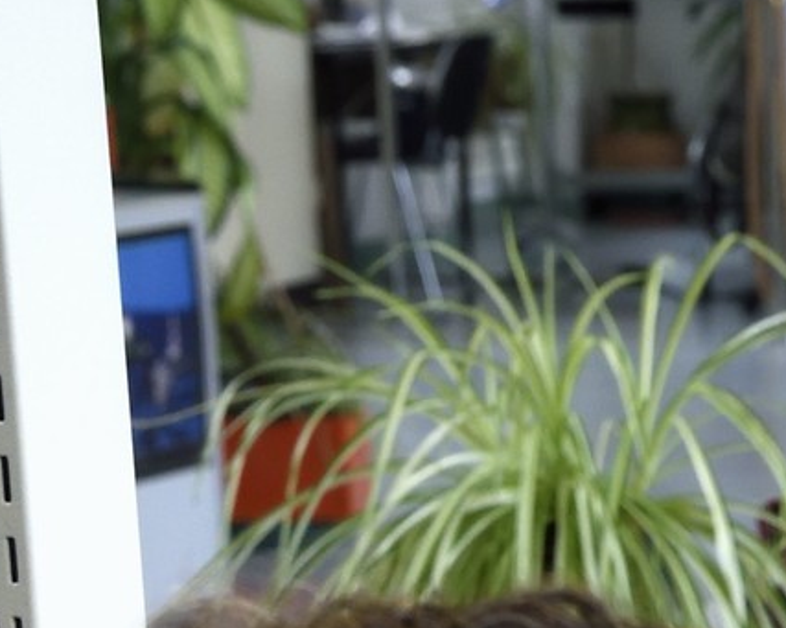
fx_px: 6137
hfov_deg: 7.2
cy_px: 1873
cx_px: 1268
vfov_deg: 5.5
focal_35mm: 264
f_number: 9
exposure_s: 1/80
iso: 800
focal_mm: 50
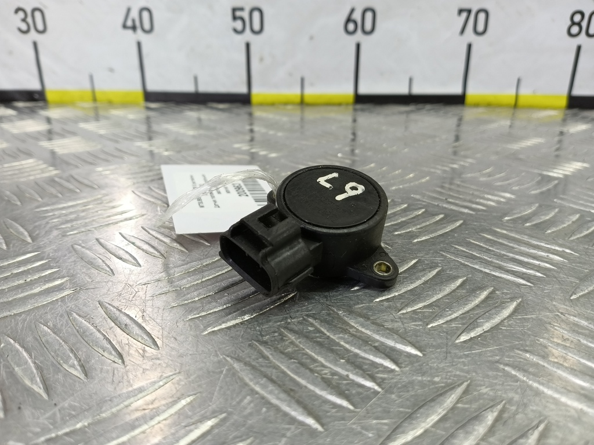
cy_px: 222
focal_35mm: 23
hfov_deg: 73.9
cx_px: 297
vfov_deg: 58.9
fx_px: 395
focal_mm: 4.11
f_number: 1.6
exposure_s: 1/50
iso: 135
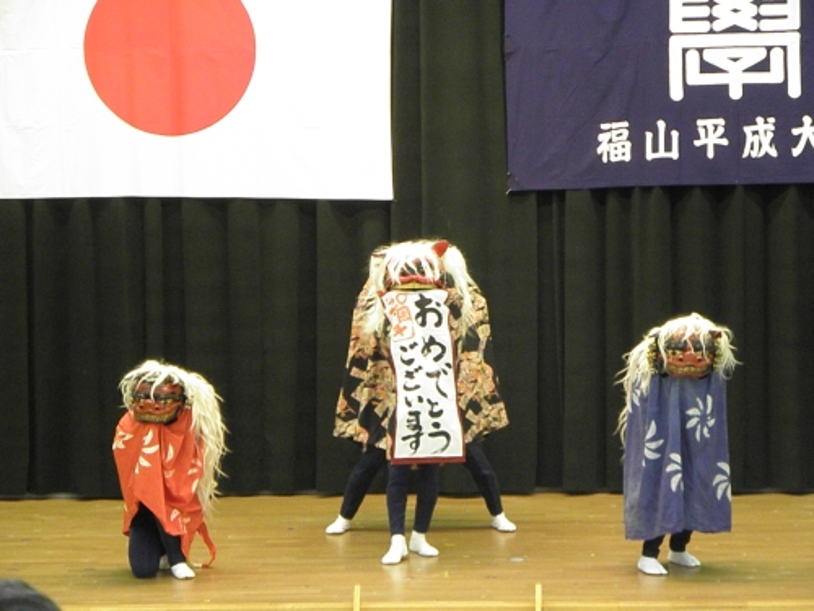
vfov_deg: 7.3
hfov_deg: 9.7
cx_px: 407
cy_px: 306
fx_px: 4797
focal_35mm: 204
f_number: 4.5
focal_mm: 36.32
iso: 1000
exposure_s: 1/40
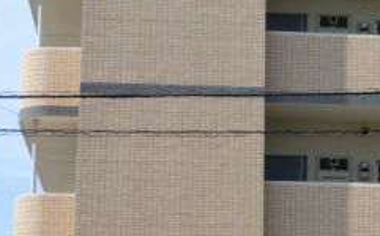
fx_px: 1459
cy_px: 162
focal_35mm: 141
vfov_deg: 9.3
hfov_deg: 14.6
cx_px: 383
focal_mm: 9.16
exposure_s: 1/500
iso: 80
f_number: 4.3
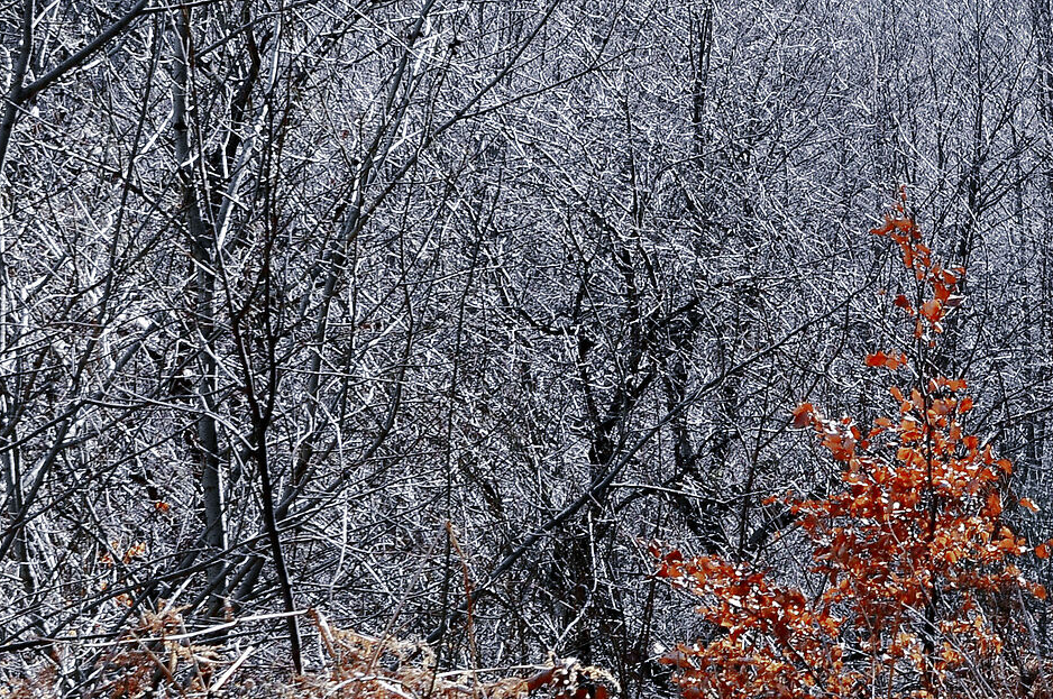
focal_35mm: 134
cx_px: 1330
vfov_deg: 10.2
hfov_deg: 14.7
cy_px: 238
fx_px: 3923
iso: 400
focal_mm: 35
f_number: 9
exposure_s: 1/320
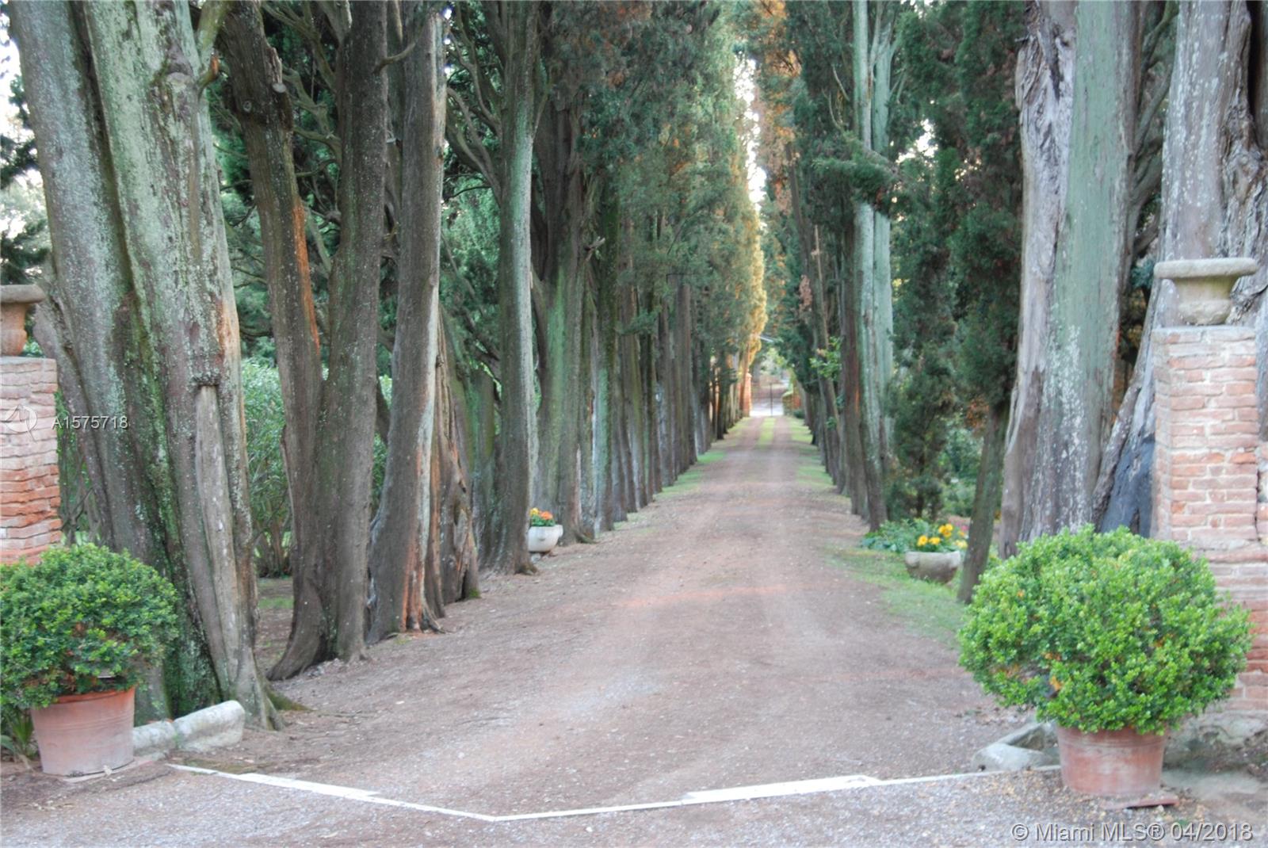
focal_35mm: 42
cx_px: 634
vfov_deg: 32.0
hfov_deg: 46.4
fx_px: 1481
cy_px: 424
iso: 400
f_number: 3.5
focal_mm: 28
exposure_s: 1/8
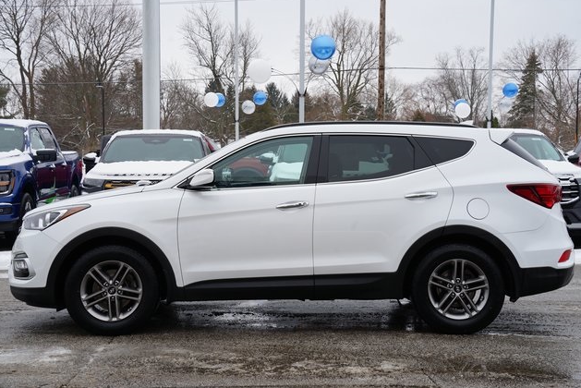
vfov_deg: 23.0
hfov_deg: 33.9
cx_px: 293
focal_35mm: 59
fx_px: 953
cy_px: 192
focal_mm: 58
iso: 100
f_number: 9
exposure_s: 1/80
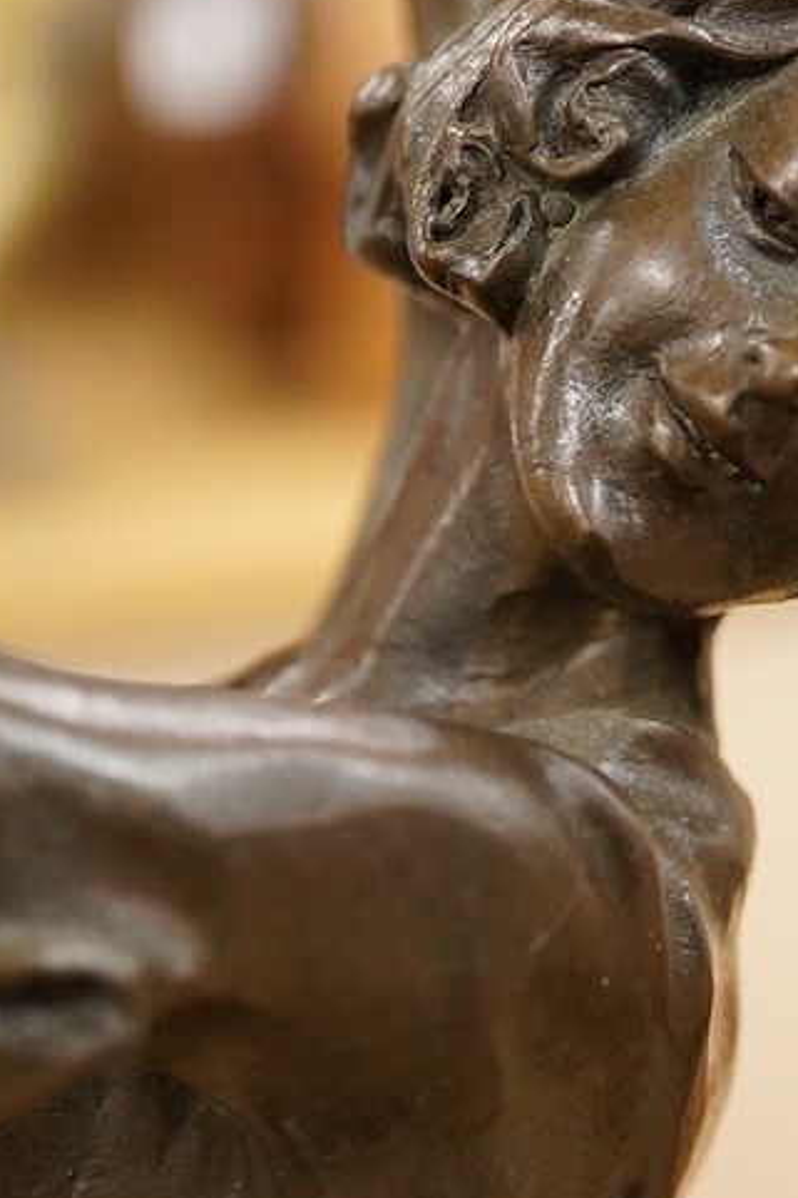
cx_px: 746
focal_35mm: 105
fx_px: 3493
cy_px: 685
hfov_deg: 12.9
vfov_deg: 19.5
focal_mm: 30
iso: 2500
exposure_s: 1/250
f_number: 3.5
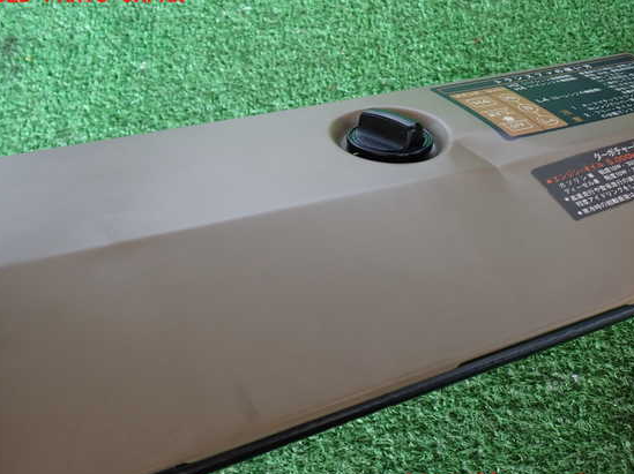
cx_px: 321
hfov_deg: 52.7
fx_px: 641
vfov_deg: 40.7
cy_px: 240
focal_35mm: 35
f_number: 2.4
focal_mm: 5.79
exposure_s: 1/50
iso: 200
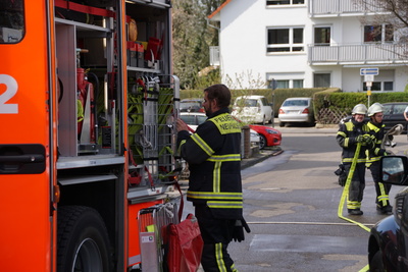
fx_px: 1530
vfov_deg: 10.2
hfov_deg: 15.2
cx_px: 204
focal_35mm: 135
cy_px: 136
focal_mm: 90
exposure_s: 1/160
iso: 100
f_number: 6.3
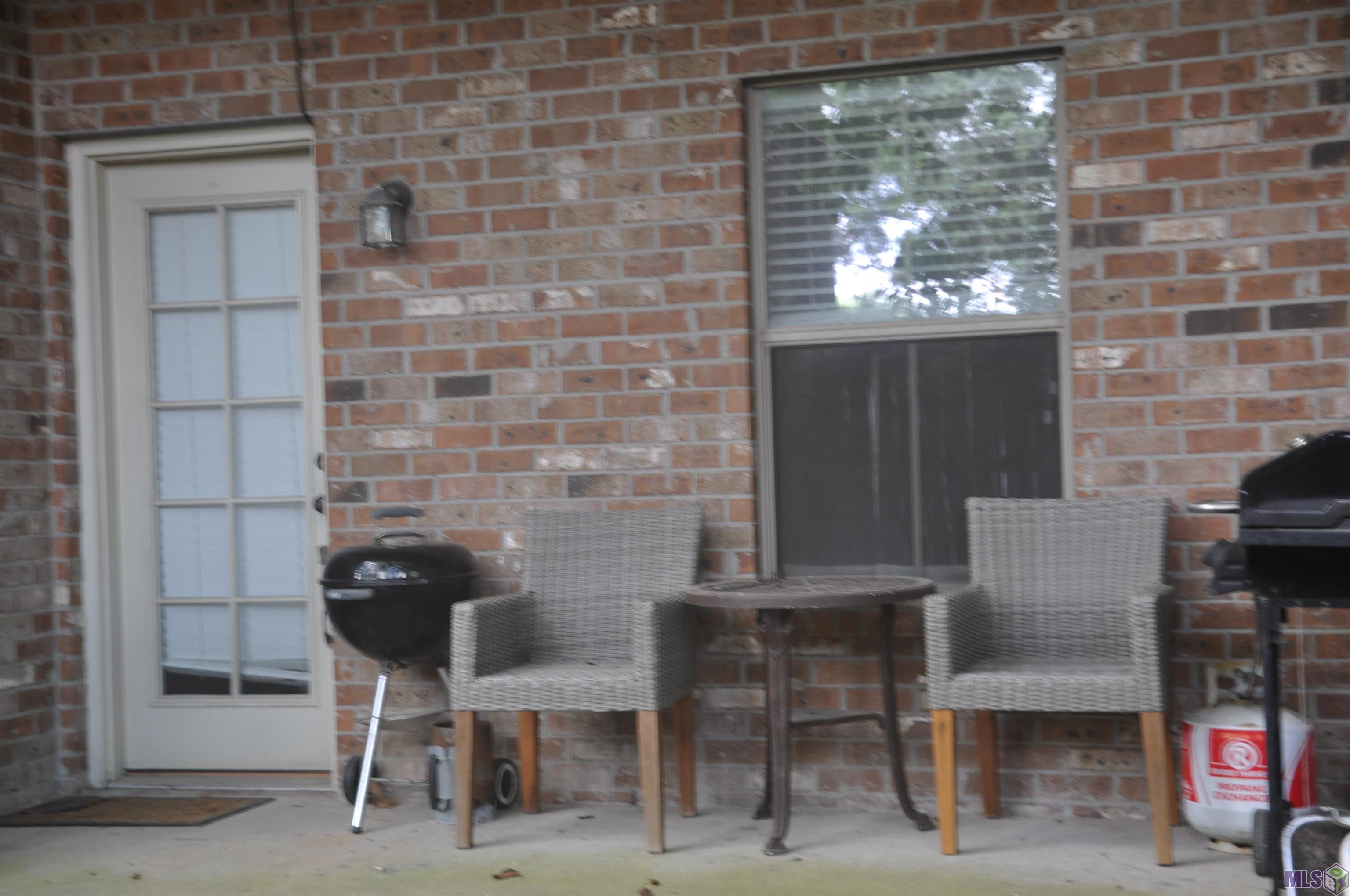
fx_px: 1966
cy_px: 448
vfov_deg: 25.7
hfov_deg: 37.9
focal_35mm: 52
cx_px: 675
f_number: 4.2
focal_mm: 35
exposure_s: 1/15
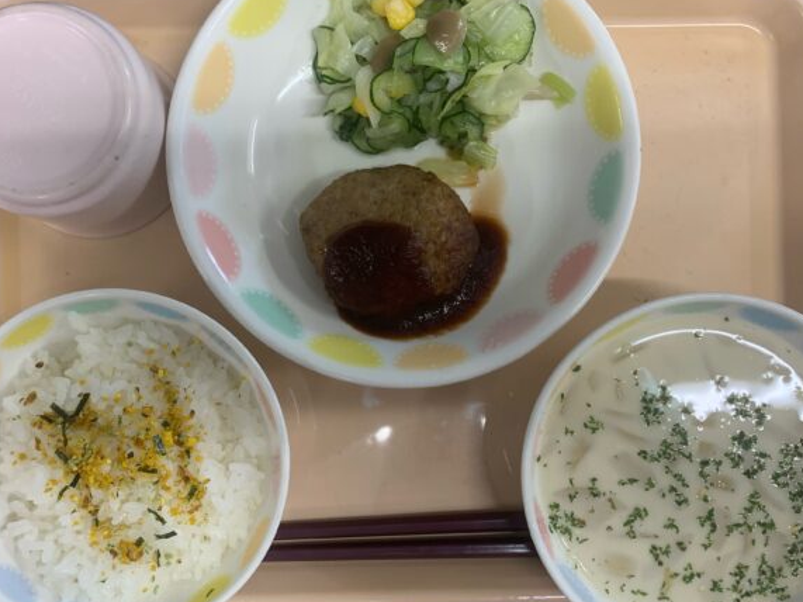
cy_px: 300
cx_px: 392
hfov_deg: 52.6
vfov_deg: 40.7
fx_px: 812
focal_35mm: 35
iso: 80
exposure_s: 1/60
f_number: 1.8
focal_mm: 4.25
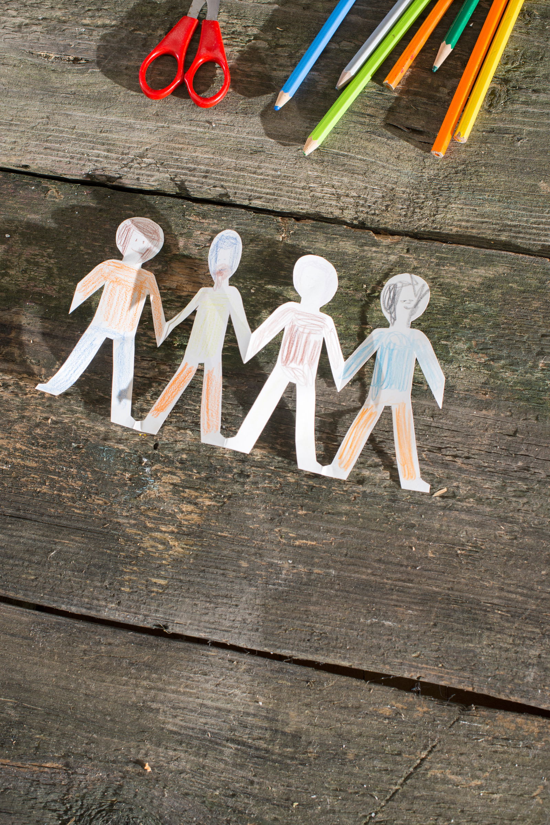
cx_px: 275
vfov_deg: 39.6
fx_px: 1145
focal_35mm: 50
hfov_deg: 27.0
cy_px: 412
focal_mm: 50
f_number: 5
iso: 200
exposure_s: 1/160
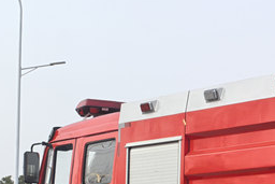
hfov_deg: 10.9
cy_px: 213
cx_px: 408
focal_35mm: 182
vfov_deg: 7.5
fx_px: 1391
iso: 50
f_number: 2
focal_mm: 5.75
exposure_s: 1/1227
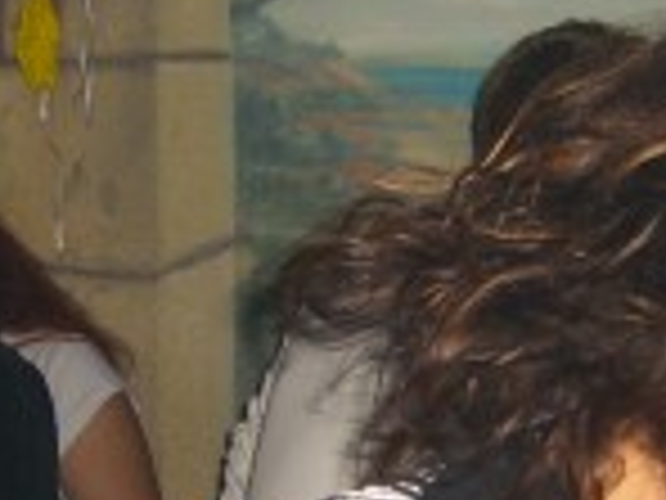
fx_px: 2963
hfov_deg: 12.8
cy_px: 423
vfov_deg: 9.6
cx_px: 536
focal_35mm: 154
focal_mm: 7.9
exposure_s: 1/60
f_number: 2.8
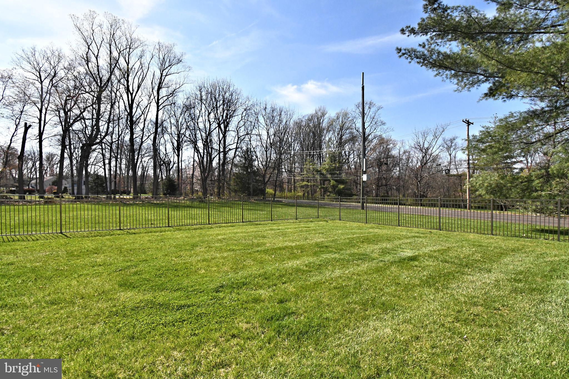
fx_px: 253
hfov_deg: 96.7
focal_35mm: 16
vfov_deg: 73.7
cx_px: 284
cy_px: 190
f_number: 9
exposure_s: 1/6400
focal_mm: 11
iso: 3200
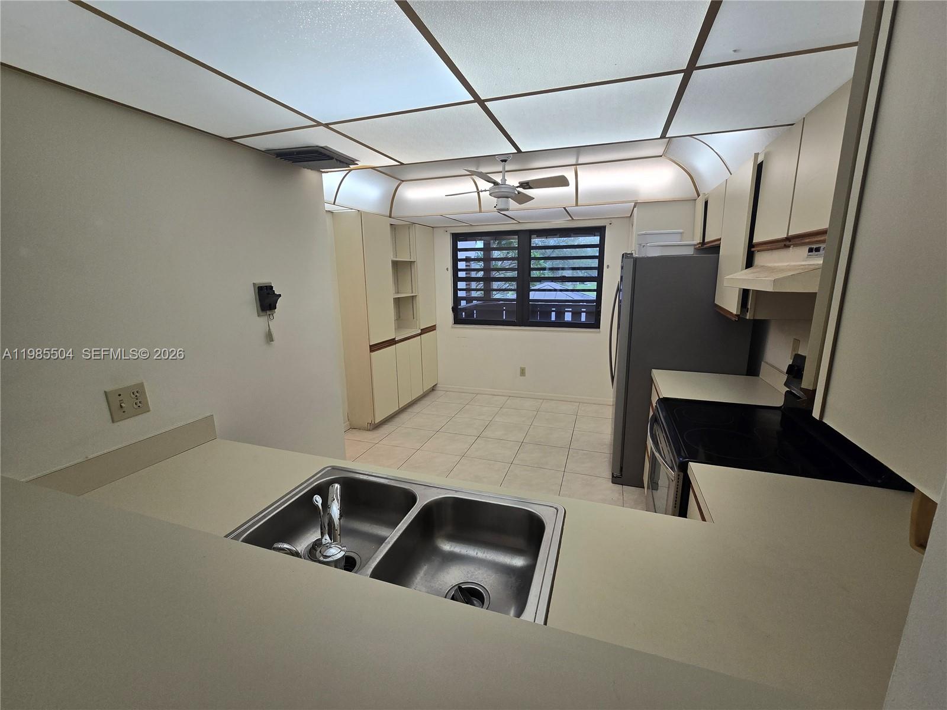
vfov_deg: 89.9
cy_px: 355
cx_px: 474
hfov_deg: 106.2
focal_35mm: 13
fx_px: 356
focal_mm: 2.2
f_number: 2.2
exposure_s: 1/120
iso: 64
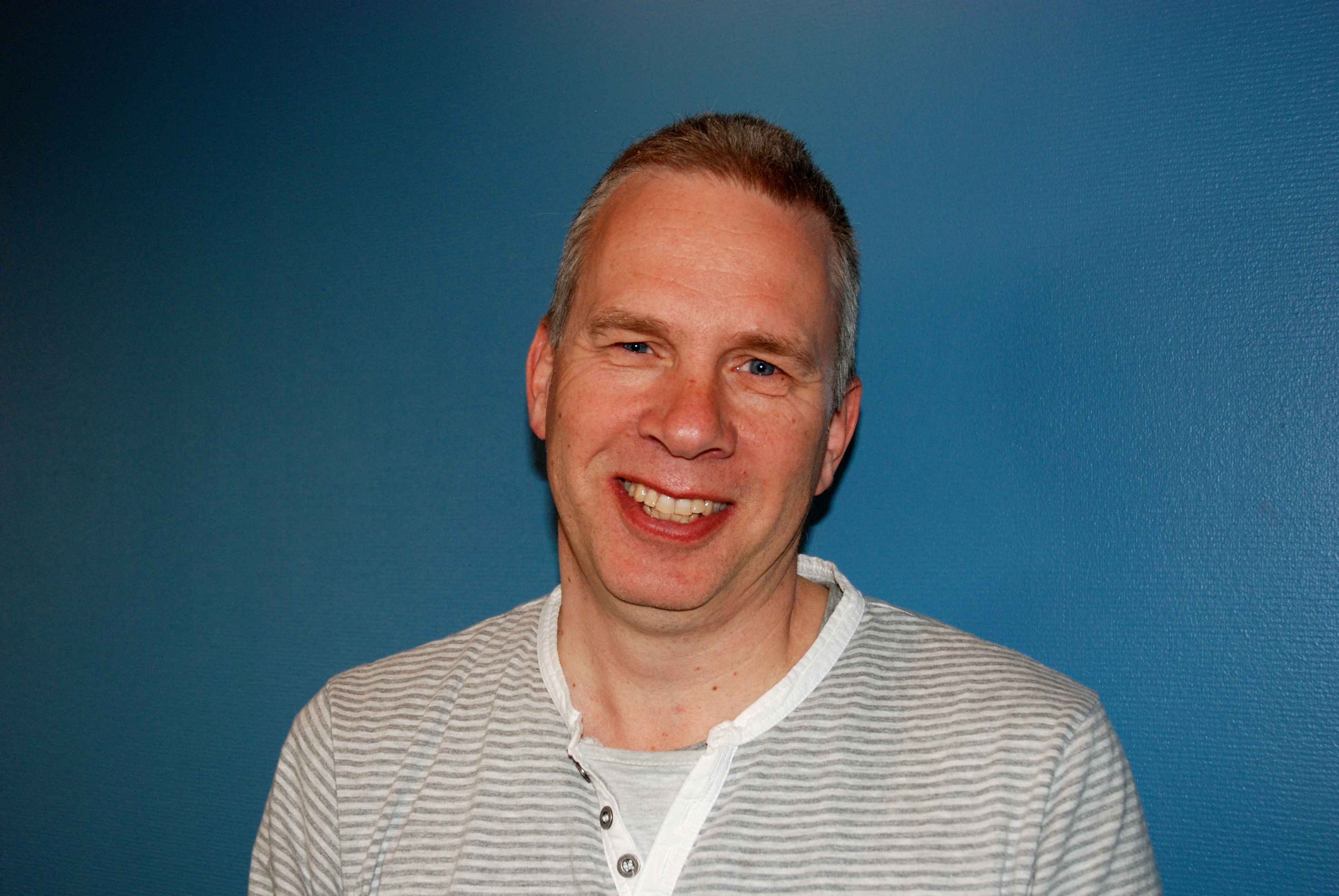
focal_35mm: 46
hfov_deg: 42.3
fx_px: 1732
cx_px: 670
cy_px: 448
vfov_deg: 29.0
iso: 400
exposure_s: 1/60
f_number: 4
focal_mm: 31
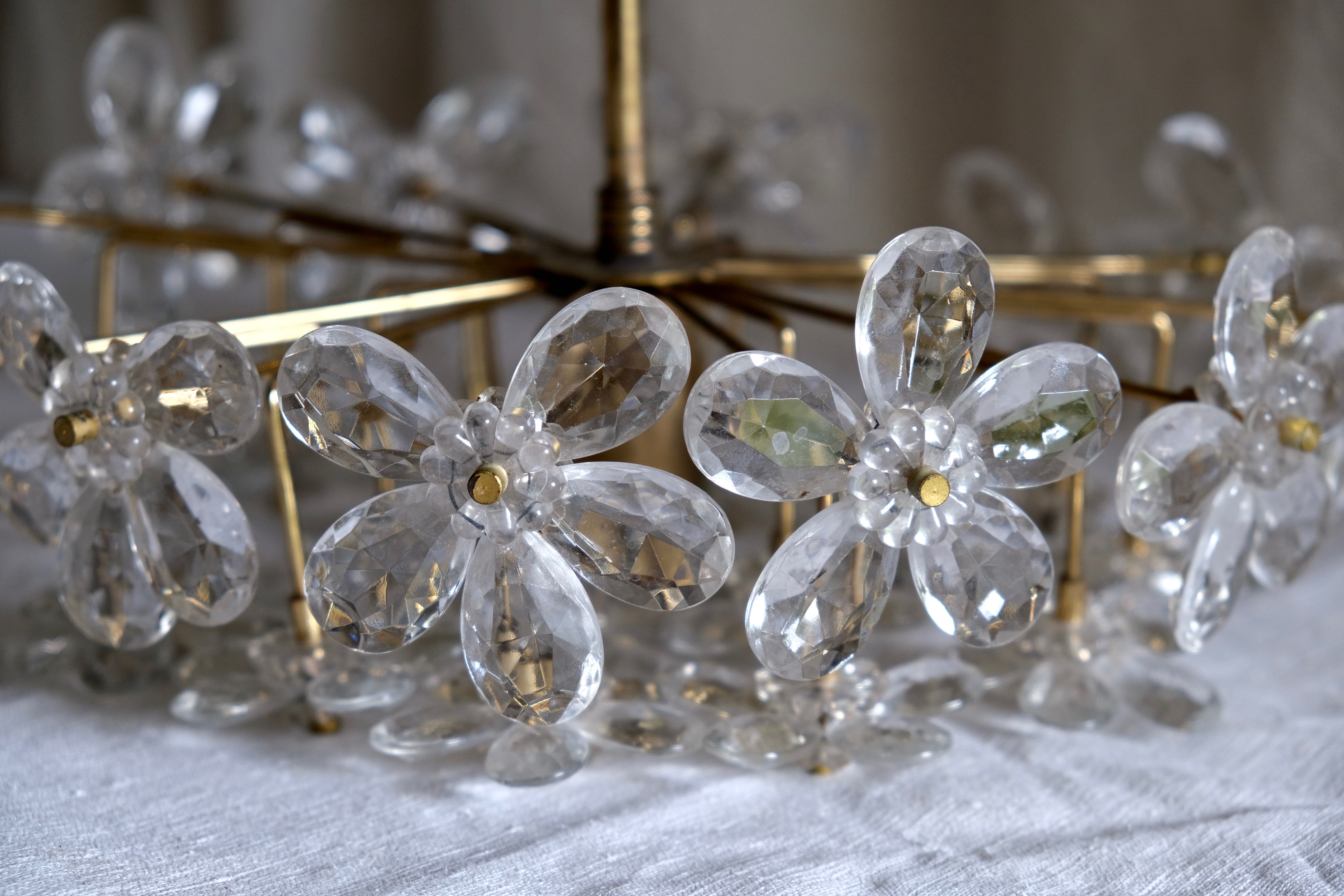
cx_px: 672
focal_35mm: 83
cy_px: 448
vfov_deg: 16.5
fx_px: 3098
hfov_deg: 24.5
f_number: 4
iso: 800
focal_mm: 55
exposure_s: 1/80
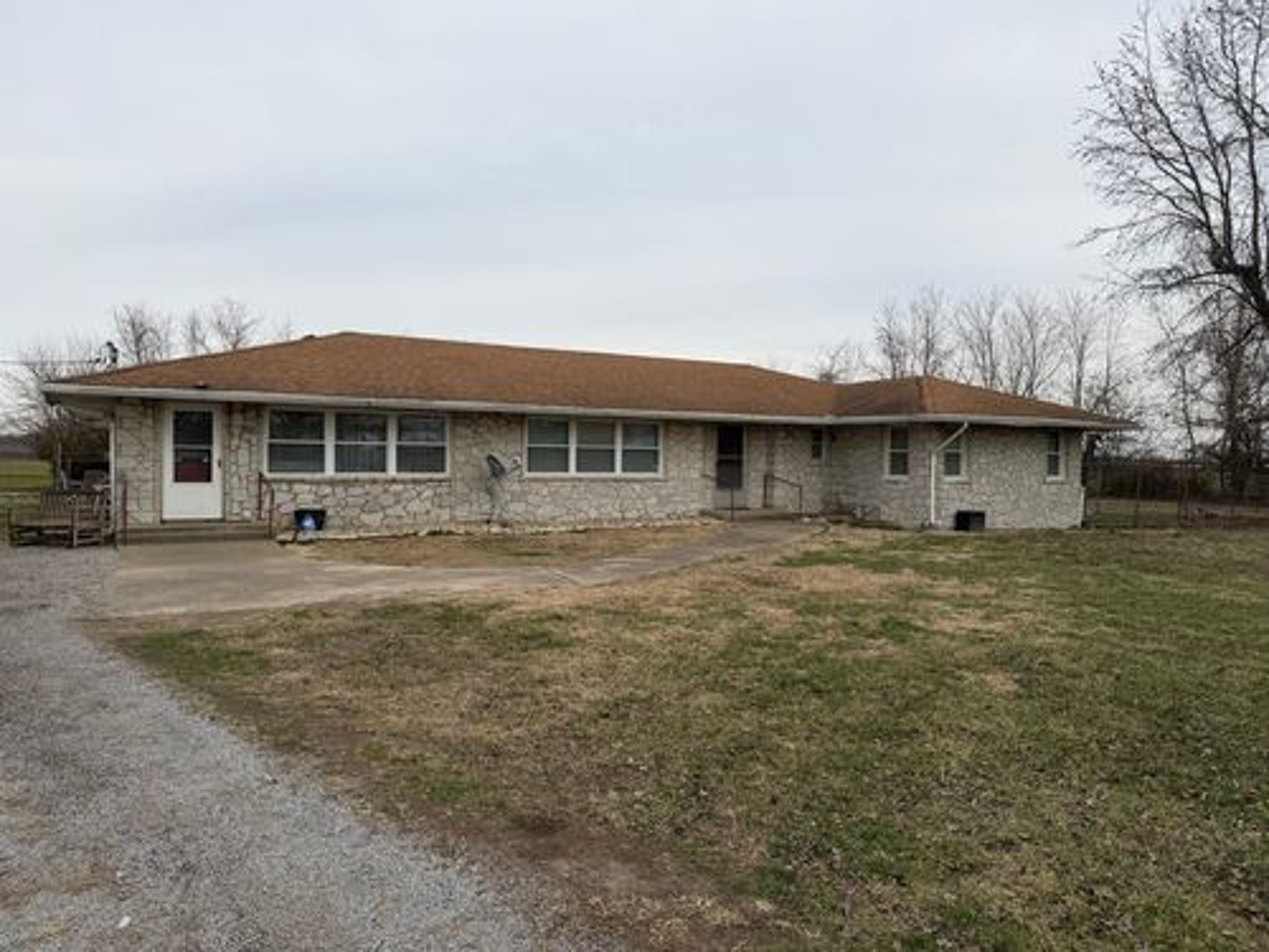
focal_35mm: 24
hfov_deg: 71.6
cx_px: 634
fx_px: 880
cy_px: 476
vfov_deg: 56.8
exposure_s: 1/3584
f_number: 1.78
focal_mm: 6.76
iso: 80
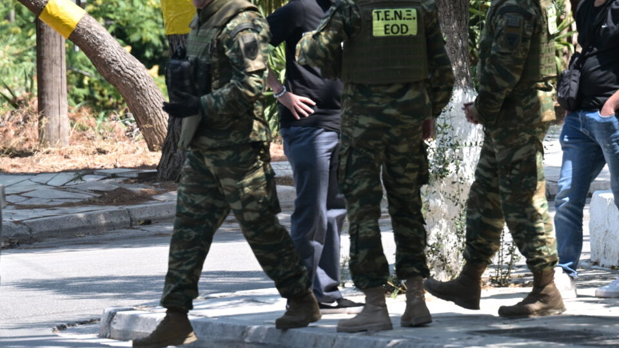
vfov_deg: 3.1
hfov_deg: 5.5
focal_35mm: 393
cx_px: 294
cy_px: 144
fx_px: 6450
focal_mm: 200
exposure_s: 1/640
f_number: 6.3
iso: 400
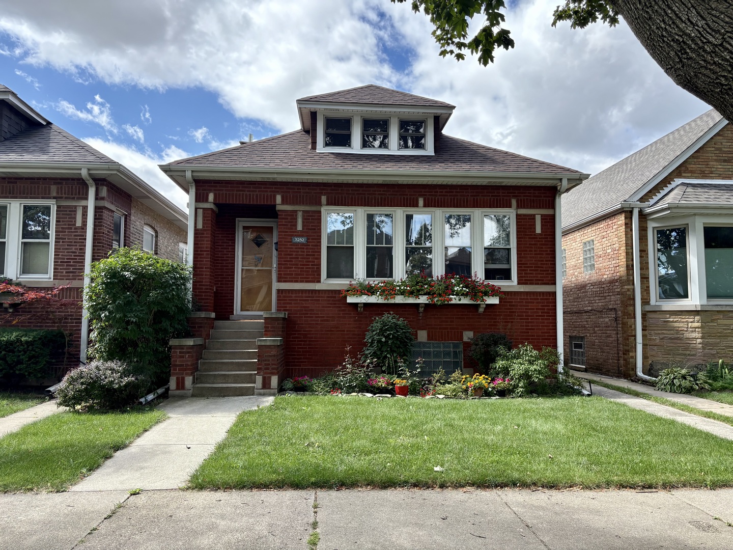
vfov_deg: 53.1
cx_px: 366
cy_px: 275
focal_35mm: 26
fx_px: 551
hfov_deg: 67.3
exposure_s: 1/1364
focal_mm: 5.96
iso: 64
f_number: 1.6
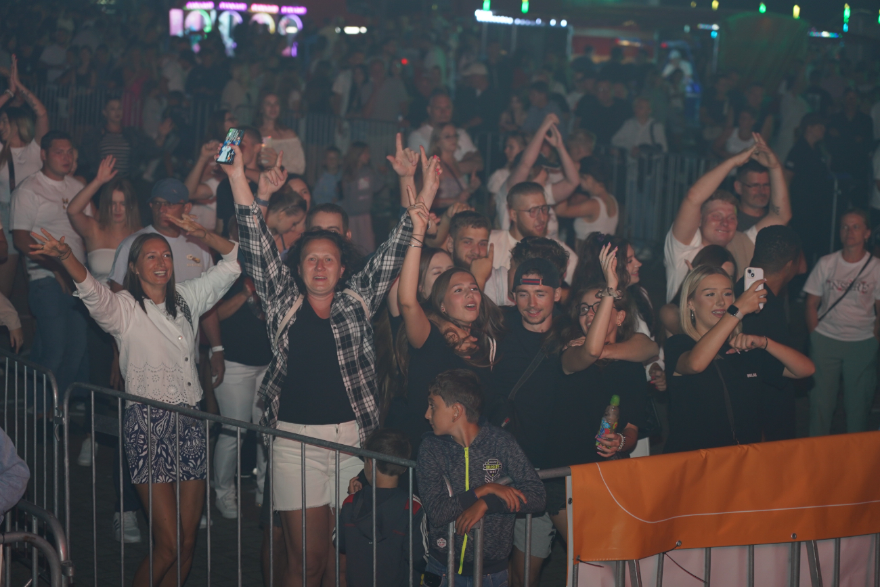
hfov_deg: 19.5
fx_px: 2567
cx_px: 440
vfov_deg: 13.0
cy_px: 294
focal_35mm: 105
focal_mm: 105
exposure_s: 1/100
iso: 640
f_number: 4
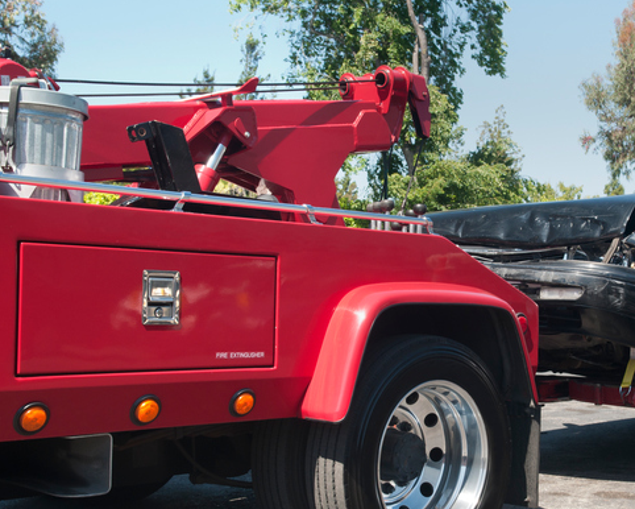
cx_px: 433
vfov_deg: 27.6
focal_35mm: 55
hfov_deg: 33.8
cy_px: 280
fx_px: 1034
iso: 200
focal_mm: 26
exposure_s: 1/80
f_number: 8
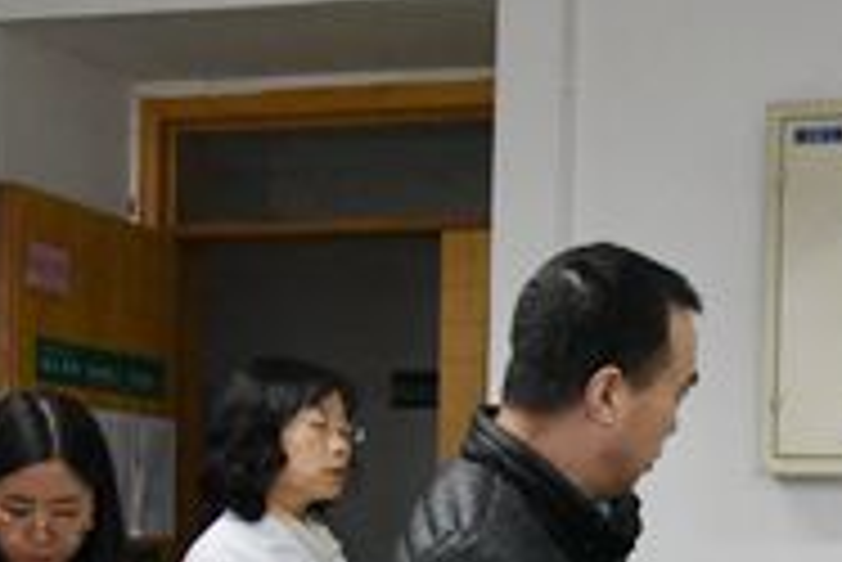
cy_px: 566
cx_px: 675
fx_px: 1802
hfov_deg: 25.8
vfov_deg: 17.3
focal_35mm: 77
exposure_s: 1/125
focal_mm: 24
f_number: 8
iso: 6400
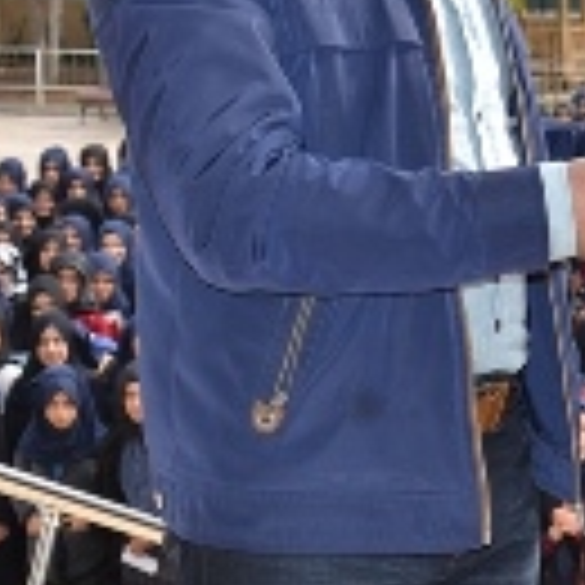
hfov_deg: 13.9
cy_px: 90
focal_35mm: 123
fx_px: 2345
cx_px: 670
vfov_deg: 14.1
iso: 100
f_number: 4.5
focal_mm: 25
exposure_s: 1/200
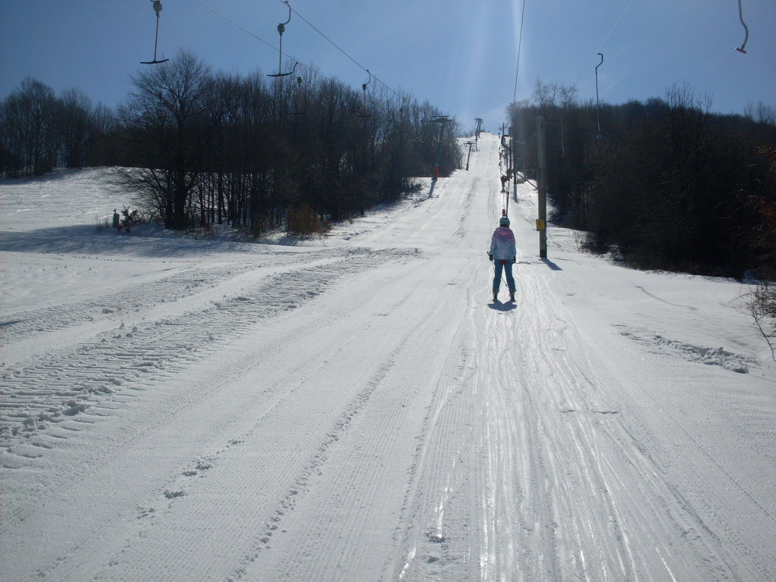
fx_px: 852
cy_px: 291
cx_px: 388
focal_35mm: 38
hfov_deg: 49.0
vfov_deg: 37.7
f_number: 8.4
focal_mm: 6.3
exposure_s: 1/1000
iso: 80
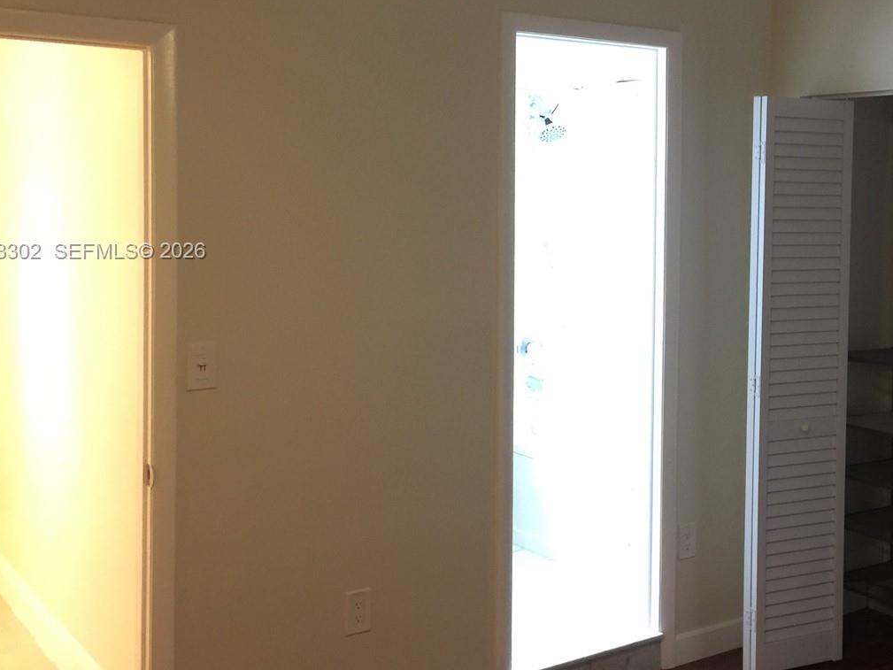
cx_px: 638
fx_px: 1187
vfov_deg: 31.4
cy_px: 252
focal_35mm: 46
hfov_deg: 40.4
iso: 64
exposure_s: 1/4
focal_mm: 4.15
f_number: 2.2
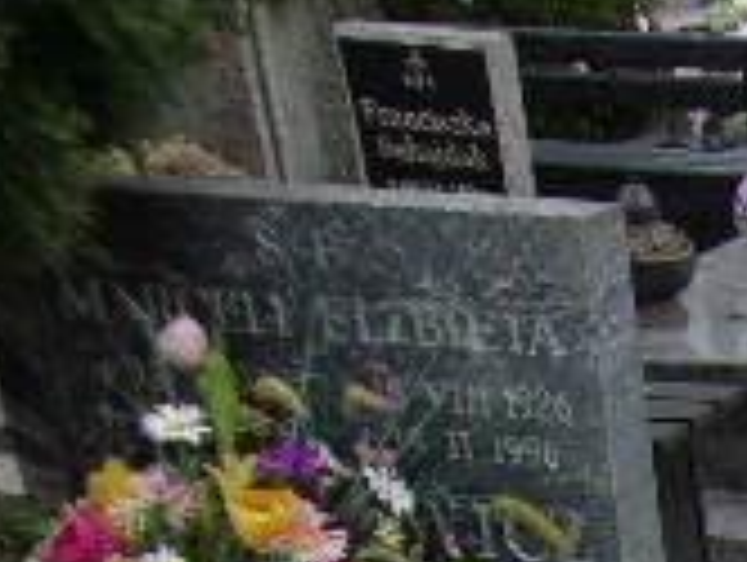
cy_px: 1039
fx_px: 2248
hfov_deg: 16.4
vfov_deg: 12.8
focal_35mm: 104
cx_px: 1264
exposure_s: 1/180
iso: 80
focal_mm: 4.9
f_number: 3
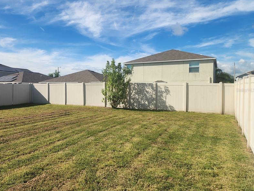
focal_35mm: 30
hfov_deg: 58.9
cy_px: 90
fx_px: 220
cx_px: 90
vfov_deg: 46.8
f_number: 1.8
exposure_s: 1/1410
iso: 12
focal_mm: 6.4
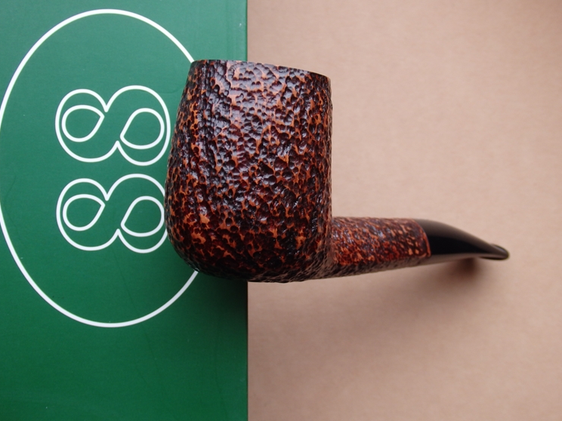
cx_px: 282
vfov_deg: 33.6
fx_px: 698
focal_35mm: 43
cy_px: 196
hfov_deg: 43.9
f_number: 3.7
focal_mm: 7.3
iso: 125
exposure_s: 1/5
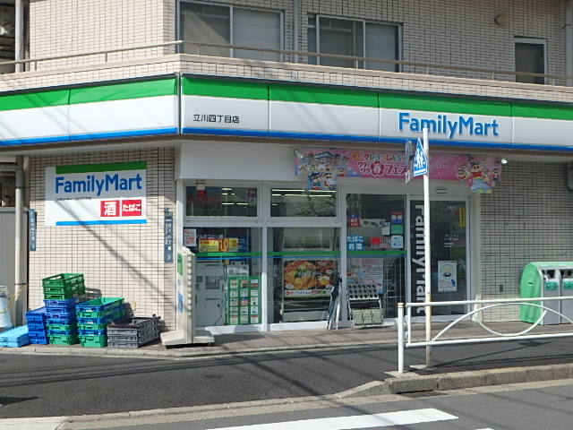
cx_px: 286
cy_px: 215
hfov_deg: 44.8
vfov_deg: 34.3
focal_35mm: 42
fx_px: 695
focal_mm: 7.5
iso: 125
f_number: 5.2
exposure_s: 1/640
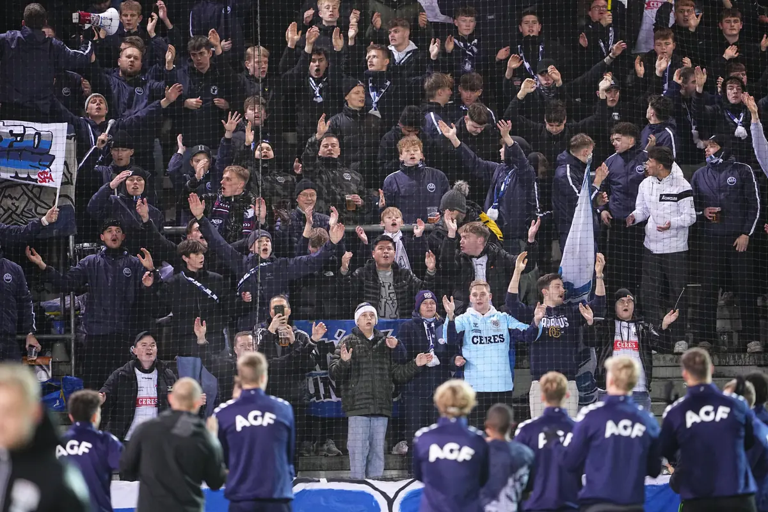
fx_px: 8533
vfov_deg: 3.4
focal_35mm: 400
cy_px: 256
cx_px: 384
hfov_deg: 5.2
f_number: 2.8
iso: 4000
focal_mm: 400
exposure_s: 1/800
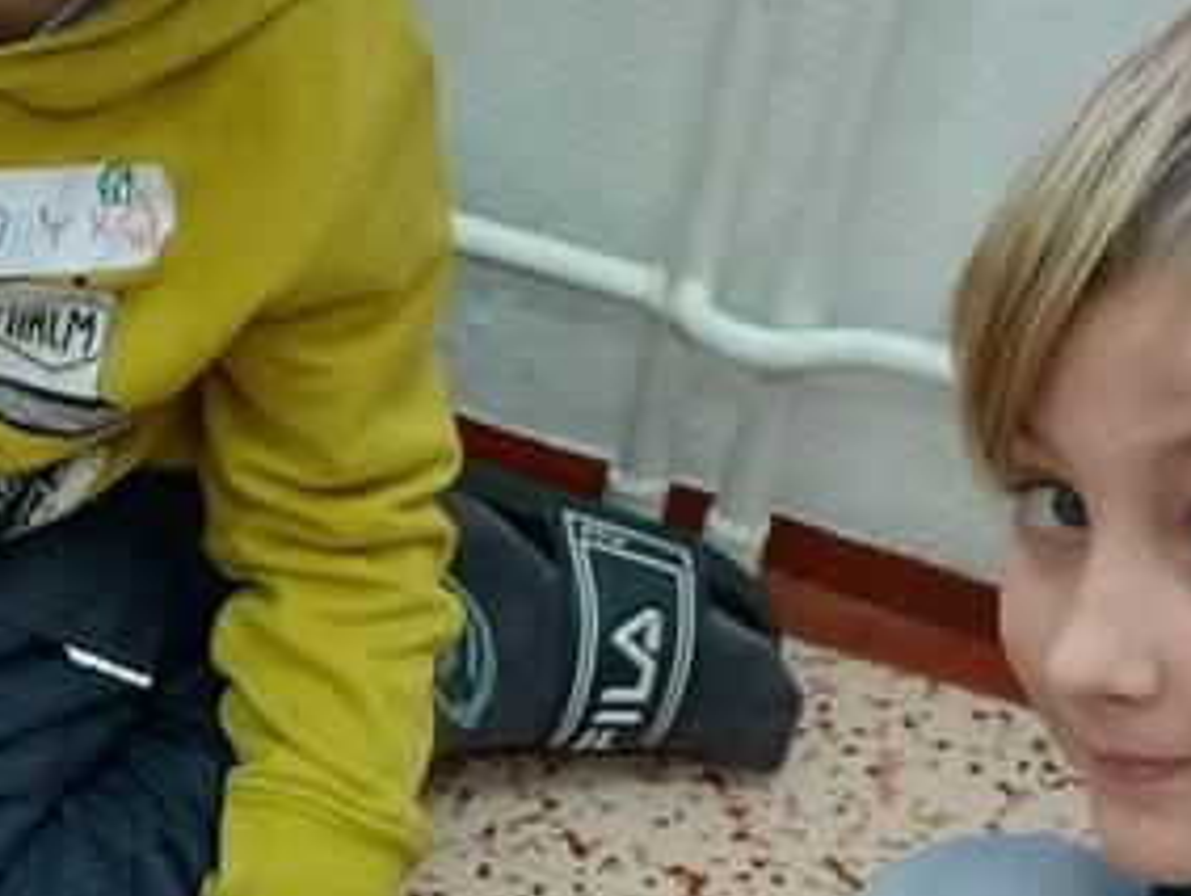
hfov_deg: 16.4
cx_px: 84
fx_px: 4065
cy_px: 1291
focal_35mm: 118
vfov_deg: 12.1
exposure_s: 1/50
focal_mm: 4.65
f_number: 1.8
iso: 125
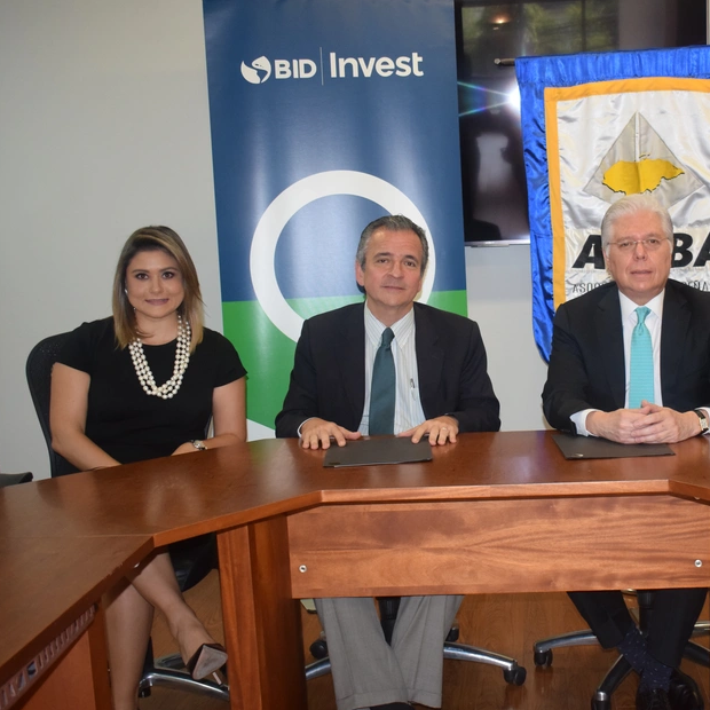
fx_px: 1160
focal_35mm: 50
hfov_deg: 33.5
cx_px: 514
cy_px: 356
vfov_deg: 34.0
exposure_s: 1/60
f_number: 4
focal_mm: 26
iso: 1800
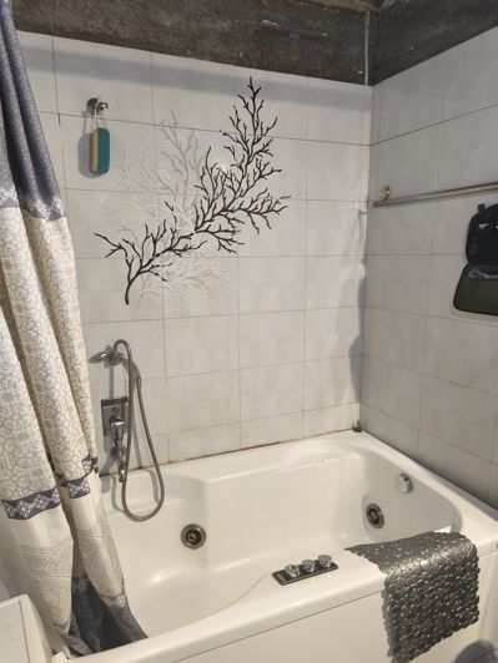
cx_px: 249
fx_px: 441
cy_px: 332
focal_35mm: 23
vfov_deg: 73.9
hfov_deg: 58.9
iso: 800
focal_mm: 5.35
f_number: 1.7
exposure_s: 1/33.3
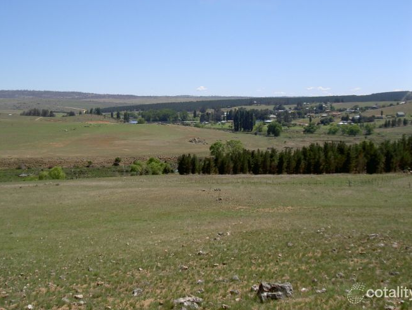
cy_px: 125
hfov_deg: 39.6
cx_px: 180
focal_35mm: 48
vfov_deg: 30.2
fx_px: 572
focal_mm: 8
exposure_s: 1/500
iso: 50
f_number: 4.7
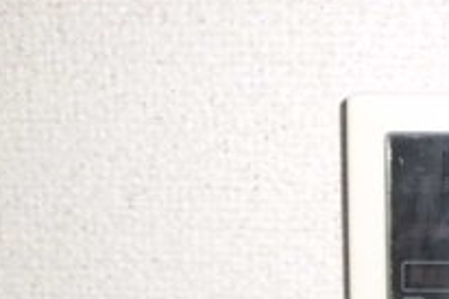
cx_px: 512
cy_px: 474
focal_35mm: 84
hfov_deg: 22.6
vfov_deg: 14.9
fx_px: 1047
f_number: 2.8
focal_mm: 4.7
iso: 64
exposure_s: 1/60
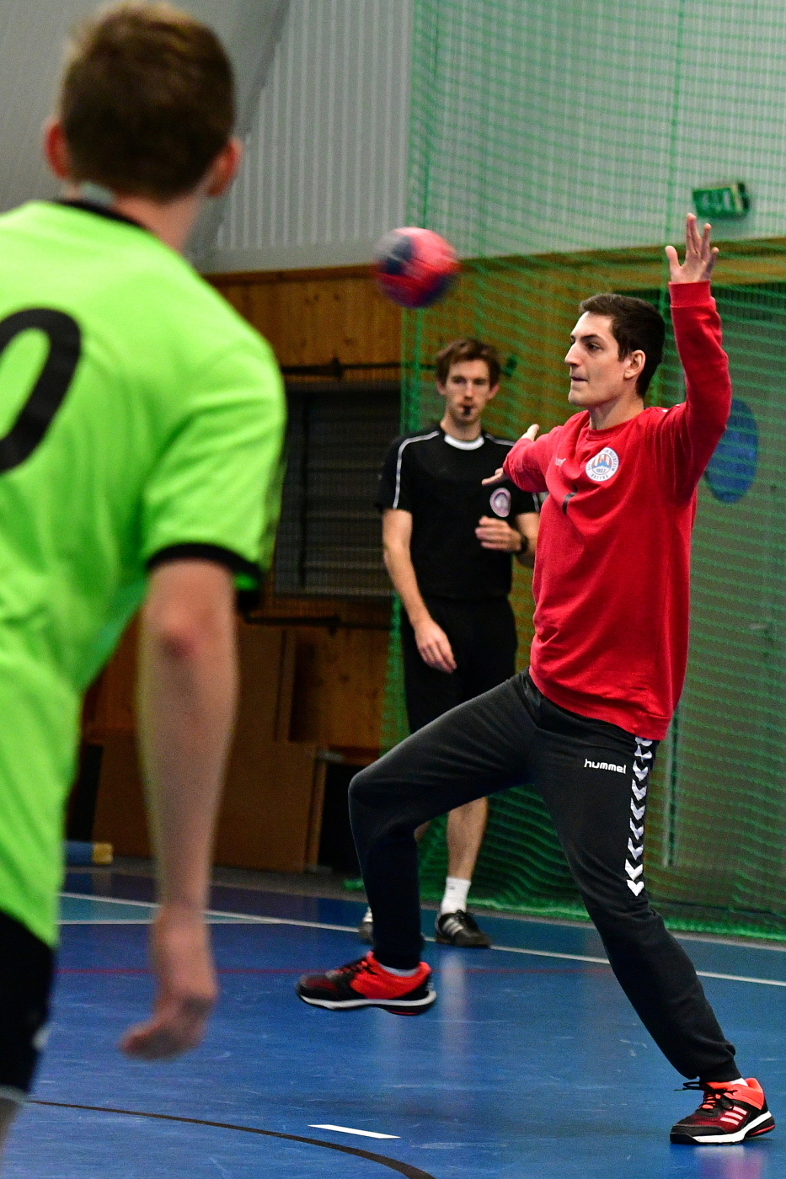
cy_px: 590
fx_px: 4029
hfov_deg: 11.1
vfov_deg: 16.7
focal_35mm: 123
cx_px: 393
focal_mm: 82
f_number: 3.5
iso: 3200
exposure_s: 1/400
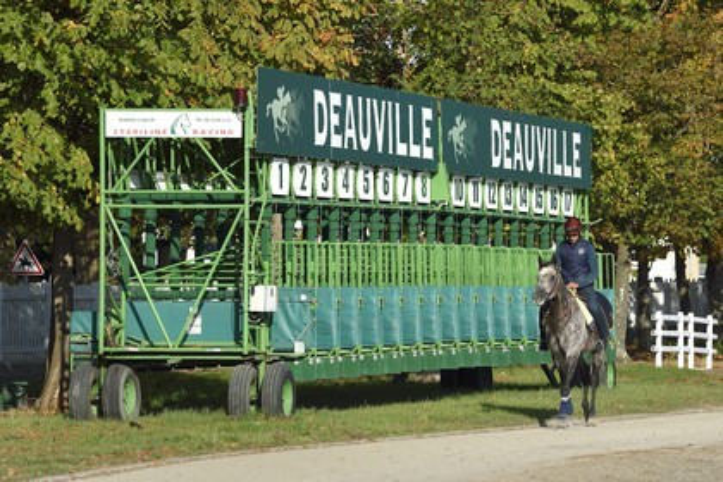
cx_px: 362
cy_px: 241
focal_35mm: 200
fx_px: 4016
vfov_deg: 6.9
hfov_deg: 10.3
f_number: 7.1
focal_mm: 200
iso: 200
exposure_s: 1/640
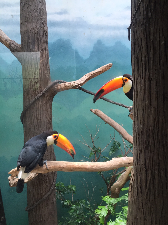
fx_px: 188
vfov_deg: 61.7
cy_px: 112
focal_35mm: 29
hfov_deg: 48.2
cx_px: 84
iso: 50
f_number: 2.2
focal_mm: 4.15
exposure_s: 1/120
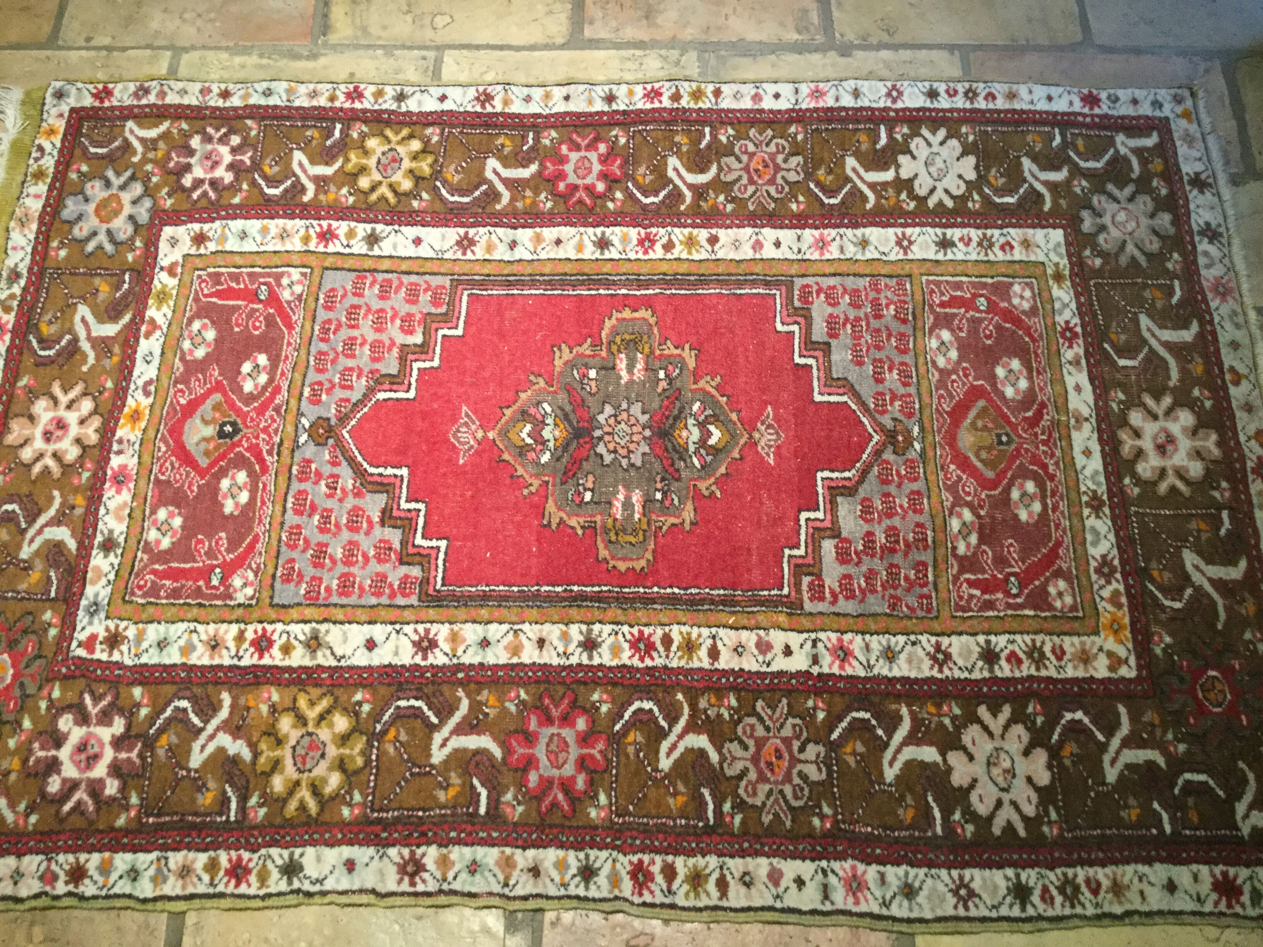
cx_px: 632
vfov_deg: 45.4
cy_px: 474
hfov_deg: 58.4
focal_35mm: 31
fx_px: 1131
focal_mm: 3.3
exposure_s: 1/33
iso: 160
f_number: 2.4
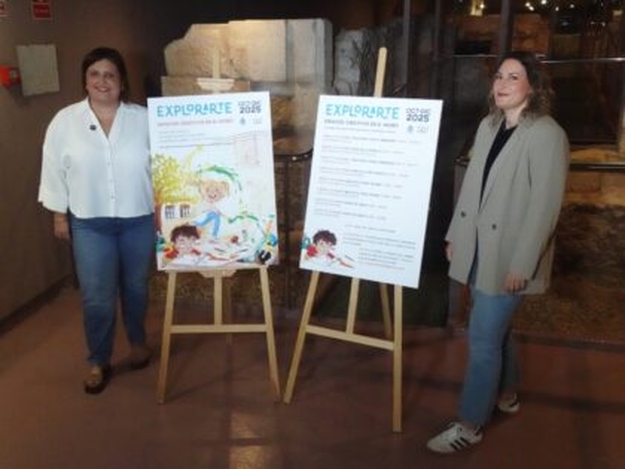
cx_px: 312
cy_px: 234
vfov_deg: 44.2
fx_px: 578
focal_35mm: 32
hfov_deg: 56.8
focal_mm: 5.41
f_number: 4
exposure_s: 1/60
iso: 1600
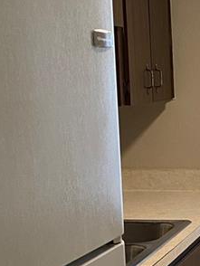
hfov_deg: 12.6
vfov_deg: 18.4
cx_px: 376
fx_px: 815
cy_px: 209
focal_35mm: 106
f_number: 1.8
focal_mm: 4.25
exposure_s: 1/60
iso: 160
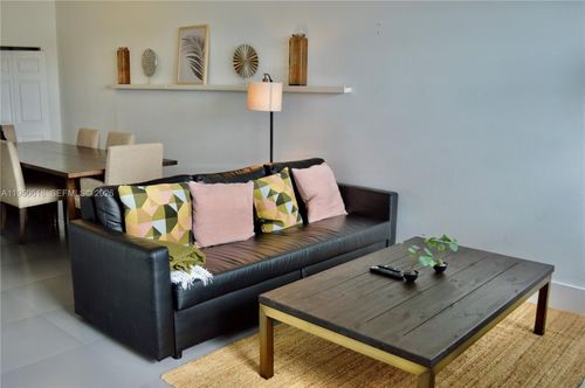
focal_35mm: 33
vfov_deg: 39.9
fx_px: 536
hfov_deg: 57.3
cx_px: 292
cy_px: 194
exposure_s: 1/100
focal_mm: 22
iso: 400
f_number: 5
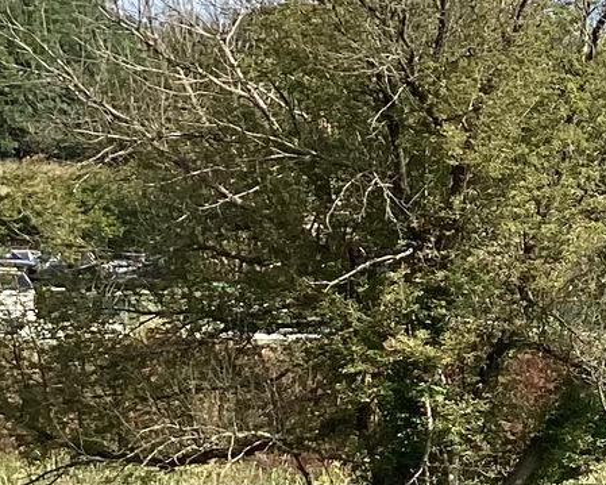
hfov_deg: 12.1
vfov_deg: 11.1
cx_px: 1271
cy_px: 388
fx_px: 2475
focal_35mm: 138
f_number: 2.4
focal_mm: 3.3
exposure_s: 1/1116
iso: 25
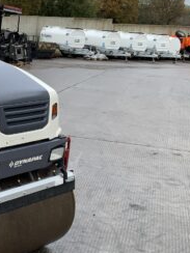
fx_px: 556
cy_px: 108
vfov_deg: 25.6
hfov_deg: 18.5
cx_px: -28
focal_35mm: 76
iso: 16
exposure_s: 1/303
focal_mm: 3
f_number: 1.8
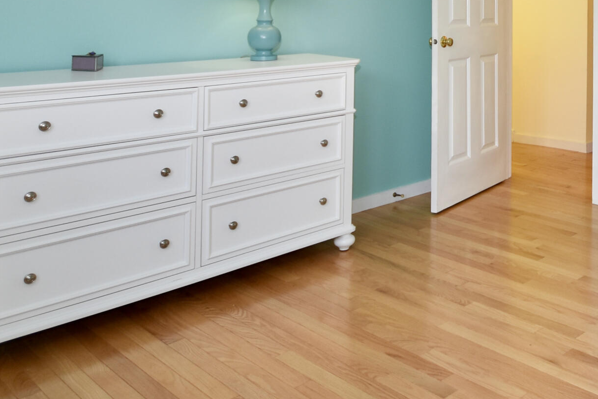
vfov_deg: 32.7
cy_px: -11
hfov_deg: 44.1
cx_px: 599
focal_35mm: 37
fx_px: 615
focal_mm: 10
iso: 250
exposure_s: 1/60
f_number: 4
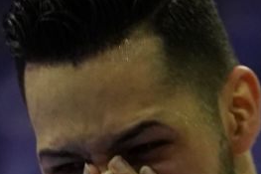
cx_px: 459
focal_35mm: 1151
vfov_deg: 1.2
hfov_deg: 1.8
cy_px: 404
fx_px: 8339
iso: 3200
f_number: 2.8
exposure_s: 1/250
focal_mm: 168
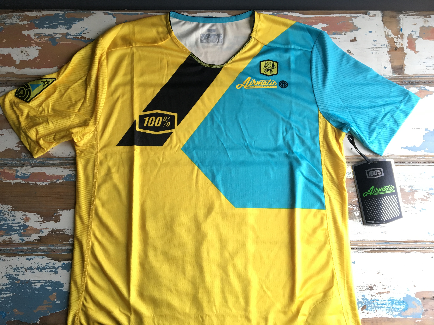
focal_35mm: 29
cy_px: 162
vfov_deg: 48.2
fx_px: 364
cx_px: 217
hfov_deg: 61.7
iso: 25
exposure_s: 1/33
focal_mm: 4.15
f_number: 2.2
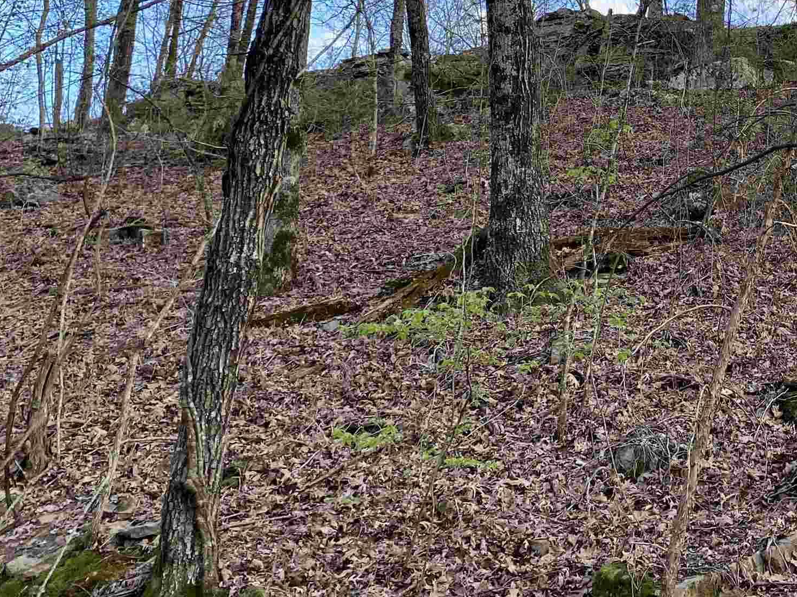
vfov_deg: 25.6
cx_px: 722
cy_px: -5
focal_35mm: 54
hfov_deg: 33.6
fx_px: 1243
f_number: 1.8
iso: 32
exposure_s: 1/359
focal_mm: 4.25
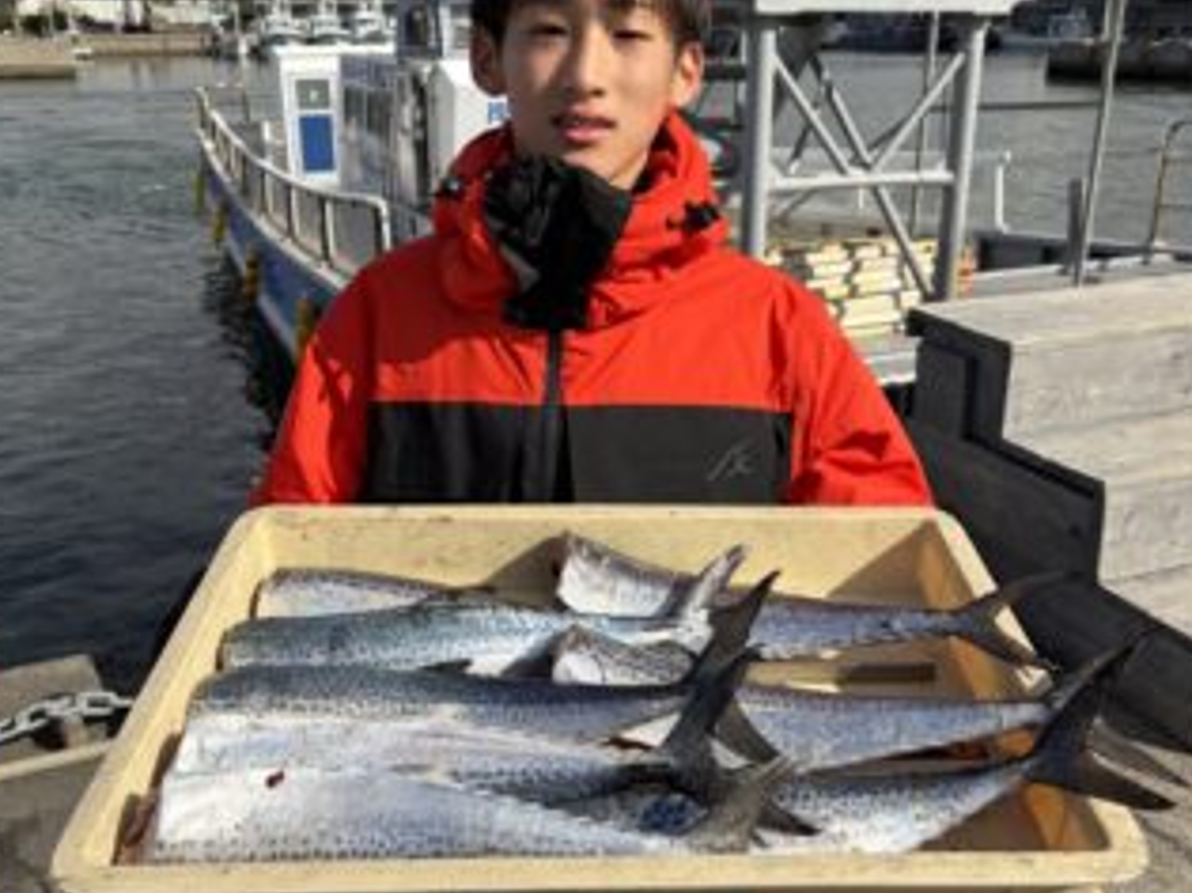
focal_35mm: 33
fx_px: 1136
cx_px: 579
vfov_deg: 42.8
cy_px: 382
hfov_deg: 55.4
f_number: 1.6
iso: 64
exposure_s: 1/6993
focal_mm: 5.96
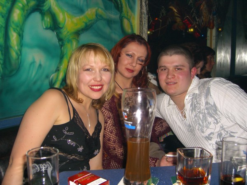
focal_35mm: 38
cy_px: 92
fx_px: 271
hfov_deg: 49.0
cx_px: 124
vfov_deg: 37.7
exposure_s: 1/60
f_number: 2.8
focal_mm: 7.9
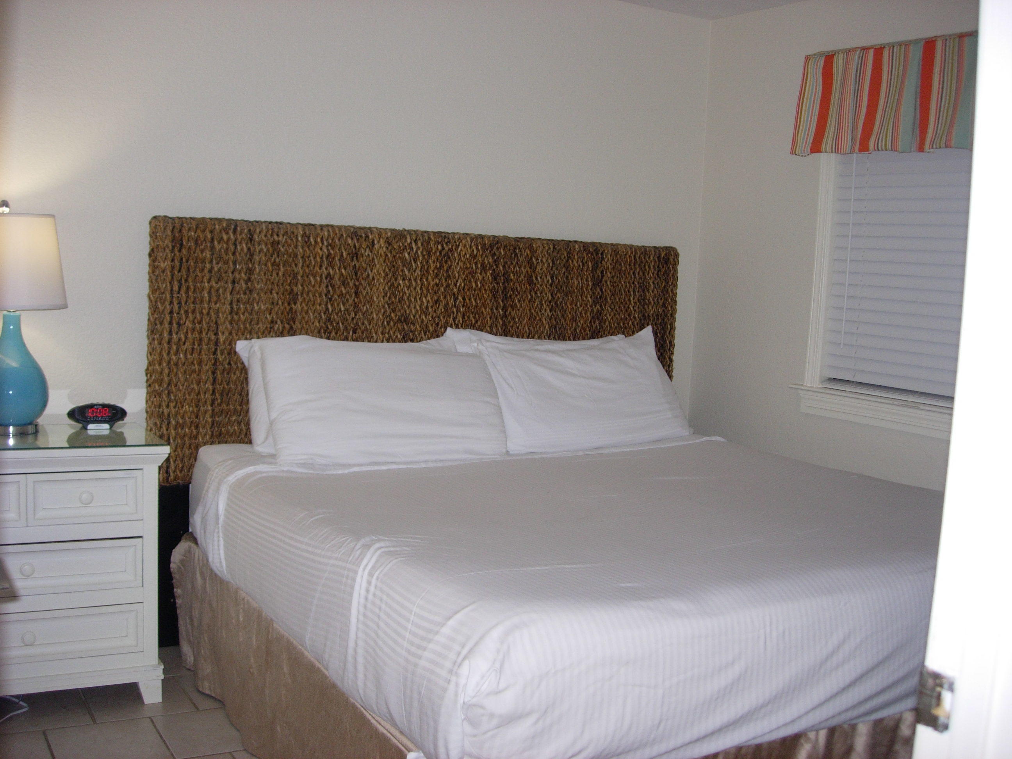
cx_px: 506
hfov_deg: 49.0
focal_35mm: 38
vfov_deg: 37.7
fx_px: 1111
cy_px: 380
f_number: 2.8
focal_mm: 7.8
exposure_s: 1/64
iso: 79
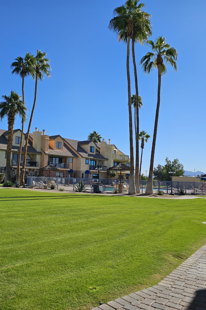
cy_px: 155
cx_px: 100
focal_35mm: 32
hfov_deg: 41.1
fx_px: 275
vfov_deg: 58.7
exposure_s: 1/1192
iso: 10
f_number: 1.7
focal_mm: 6.3
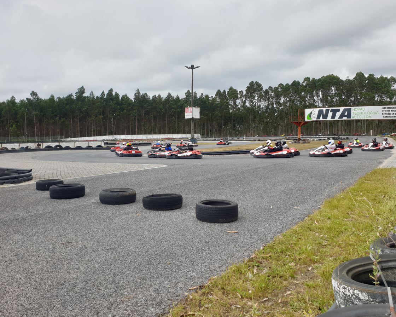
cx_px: 192
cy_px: 163
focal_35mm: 29
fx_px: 340
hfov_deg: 60.4
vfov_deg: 50.0
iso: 50
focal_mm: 4.3
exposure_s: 1/1111
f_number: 2.4
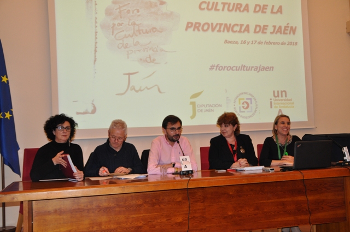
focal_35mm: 42
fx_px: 408
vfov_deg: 31.8
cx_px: 175
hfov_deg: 46.5
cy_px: 116
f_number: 4
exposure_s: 1/60
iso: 800
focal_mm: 28
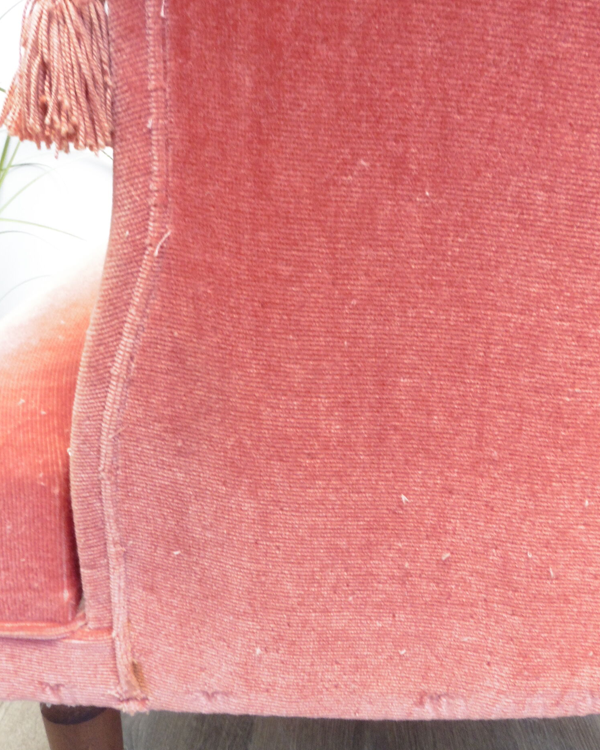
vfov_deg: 60.4
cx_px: 295
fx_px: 644
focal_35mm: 29
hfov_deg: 50.0
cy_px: 358
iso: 250
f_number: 8
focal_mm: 4.8
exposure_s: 1/13
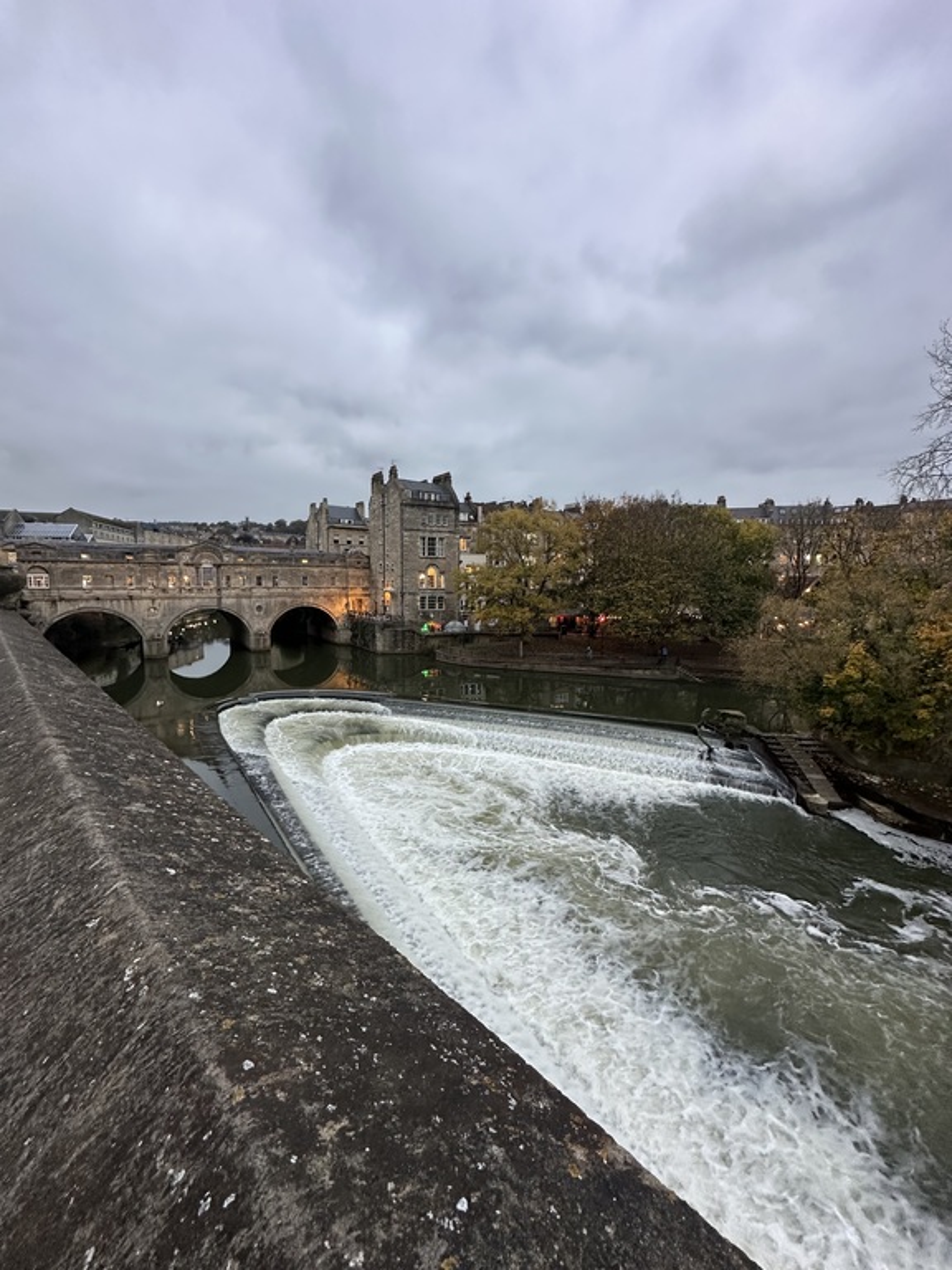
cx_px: 476
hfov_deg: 85.7
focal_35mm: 14
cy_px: 635
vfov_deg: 102.1
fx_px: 513
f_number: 2.2
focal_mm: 2.22
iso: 250
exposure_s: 1/50
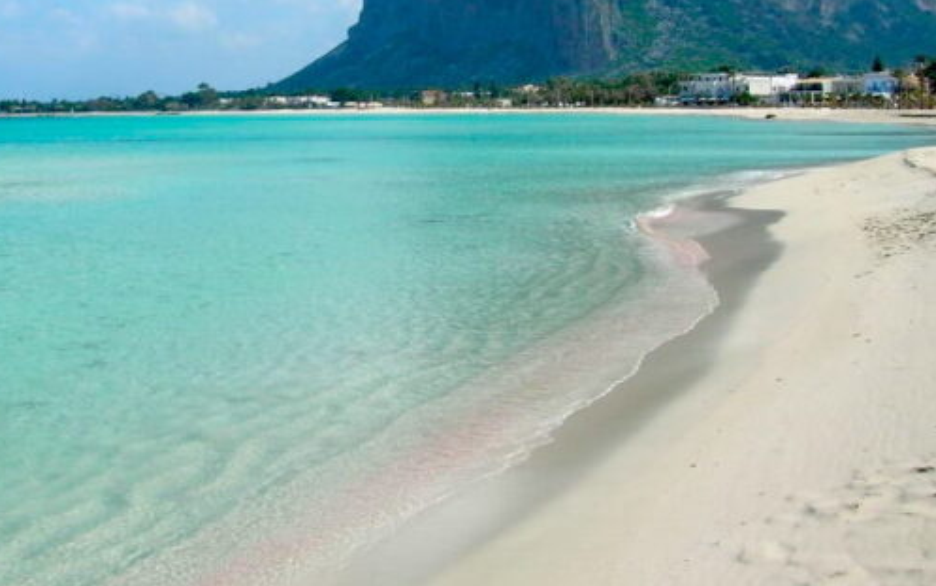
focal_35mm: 55
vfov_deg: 23.4
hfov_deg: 36.3
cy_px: 159
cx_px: 267
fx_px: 1403
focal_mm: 5.7
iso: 50
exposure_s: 1/471
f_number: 4.9
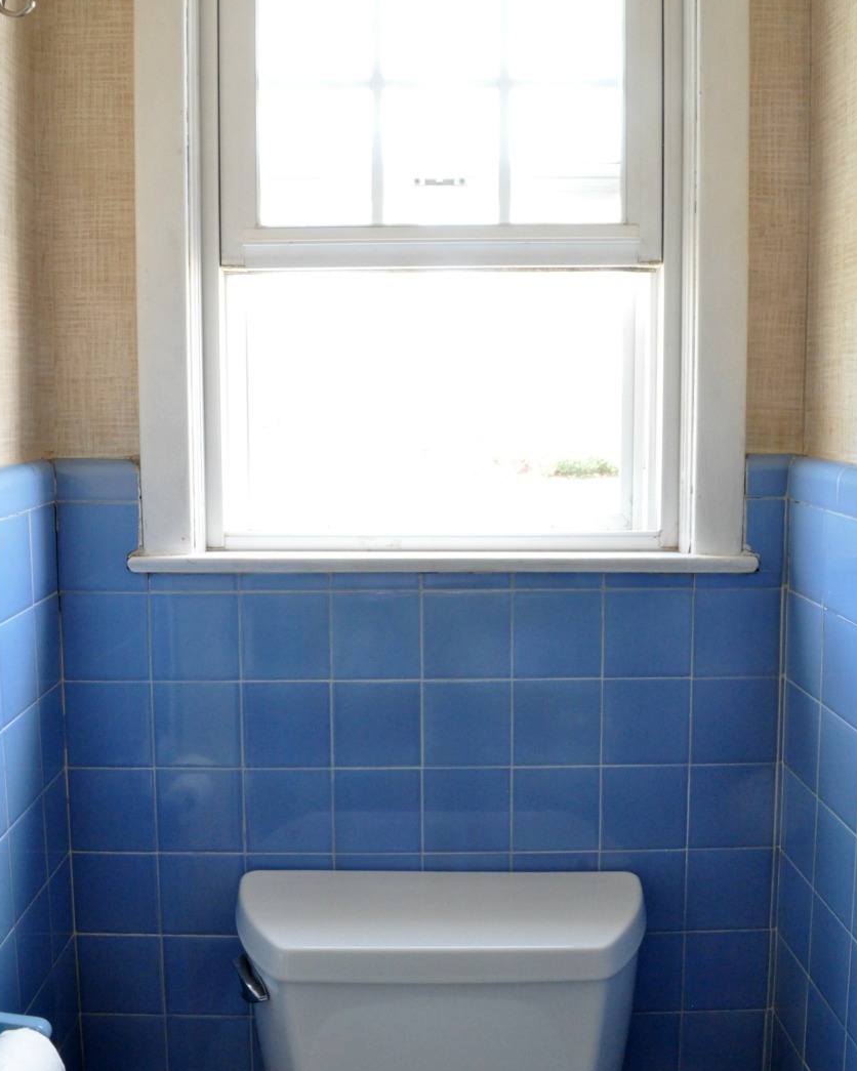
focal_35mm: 31
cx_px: 427
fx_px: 983
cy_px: 484
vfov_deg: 57.1
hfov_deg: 47.1
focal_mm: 18
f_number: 16
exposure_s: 1/10
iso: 2000
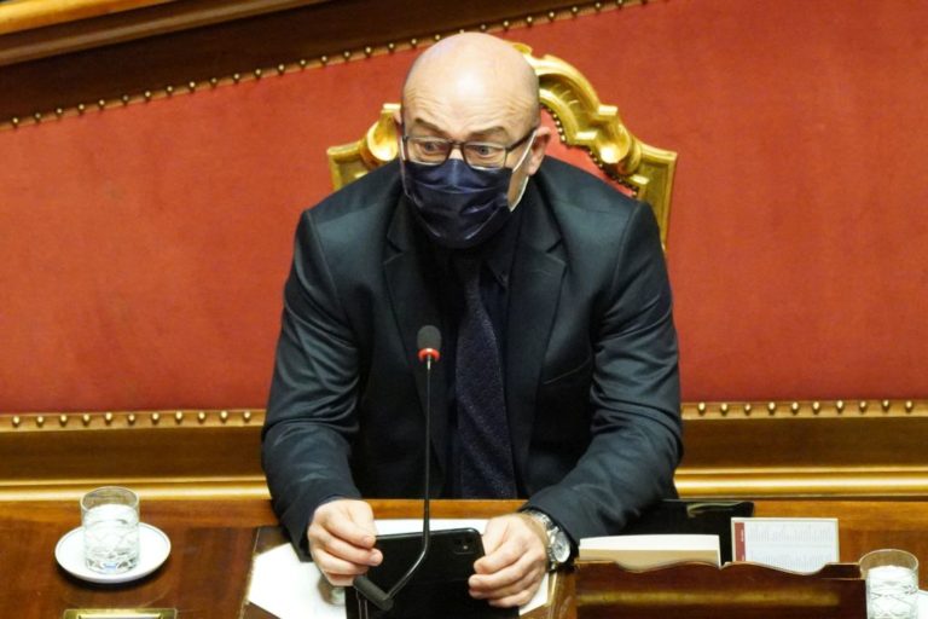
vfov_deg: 3.7
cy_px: 310
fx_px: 9666
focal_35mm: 375
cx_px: 464
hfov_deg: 5.5
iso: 12800
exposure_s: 1/125
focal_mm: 250
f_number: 5.6
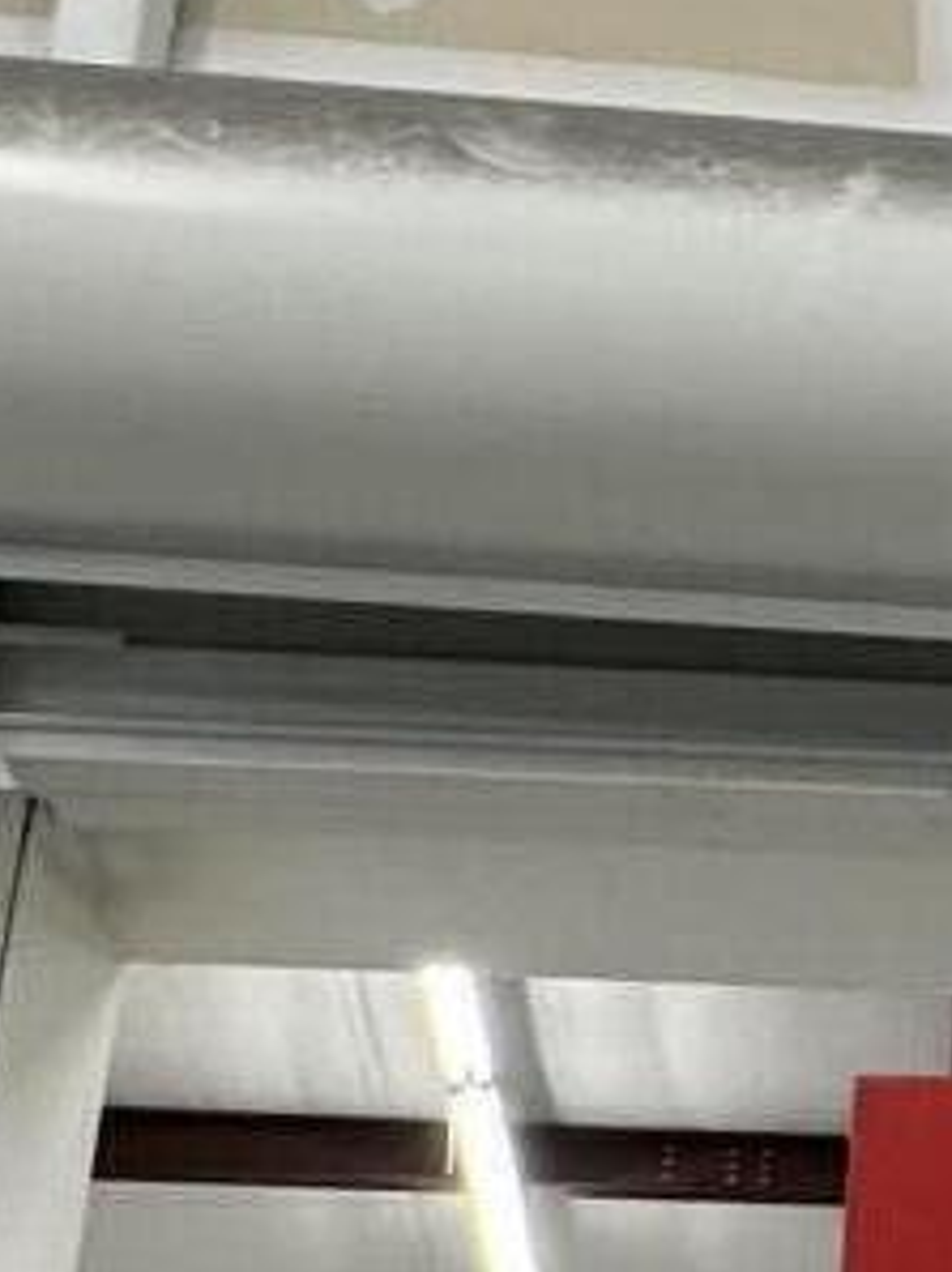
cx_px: 1609
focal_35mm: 94
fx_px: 3452
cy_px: 1106
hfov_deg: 14.2
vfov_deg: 20.5
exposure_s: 1/120
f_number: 2.2
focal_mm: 2.22
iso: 250
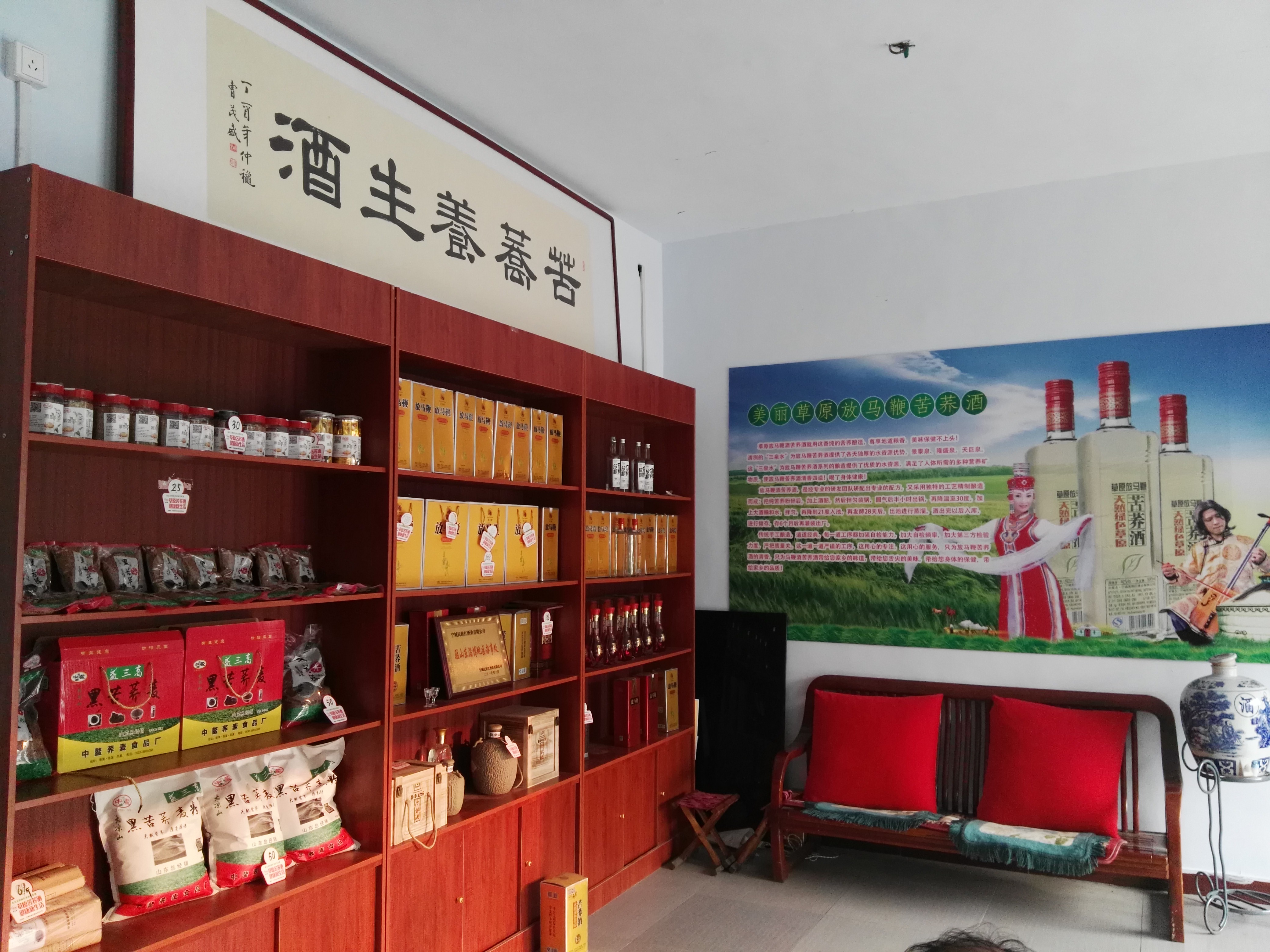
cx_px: 635
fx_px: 1027
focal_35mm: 28
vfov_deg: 49.7
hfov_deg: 63.4
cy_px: 476
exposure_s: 1/33
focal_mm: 2.96
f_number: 2
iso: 171
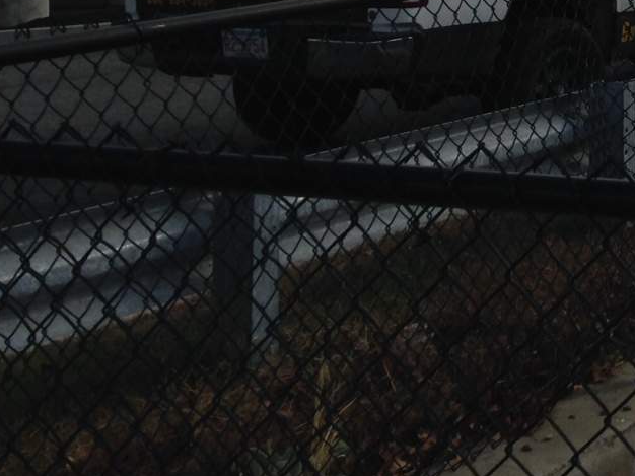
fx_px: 1980
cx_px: 899
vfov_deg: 13.3
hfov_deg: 16.8
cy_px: -129
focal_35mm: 108
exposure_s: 1/2088
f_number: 2.4
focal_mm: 4.12
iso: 50
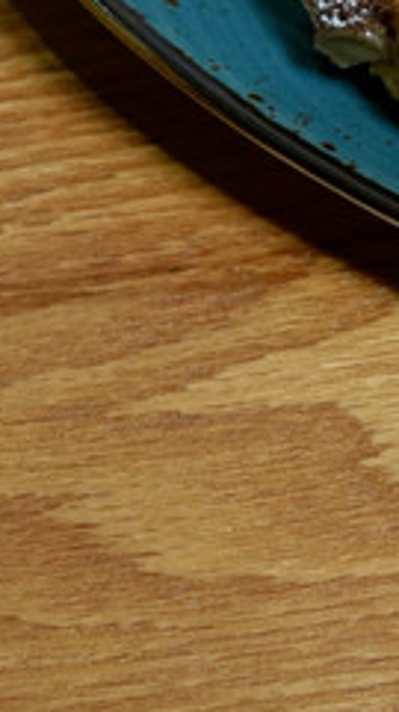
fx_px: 4925
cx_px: 672
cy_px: -177
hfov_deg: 4.6
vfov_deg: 8.2
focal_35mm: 261
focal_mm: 50
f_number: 4
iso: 640
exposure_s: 1/160
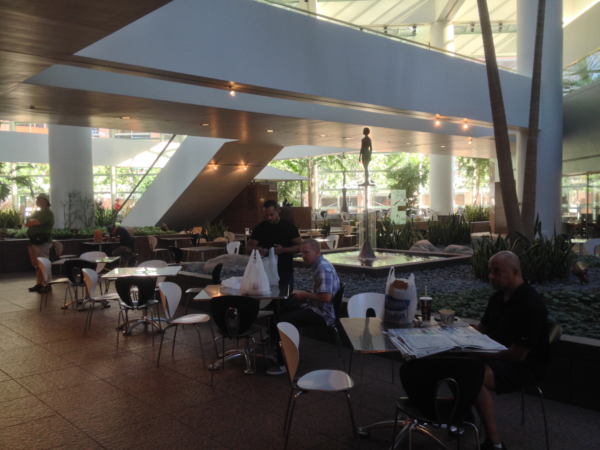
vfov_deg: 40.7
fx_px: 607
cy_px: 225
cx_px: 300
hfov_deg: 52.6
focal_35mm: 35
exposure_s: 1/20
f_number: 2.4
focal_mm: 4.28
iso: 64
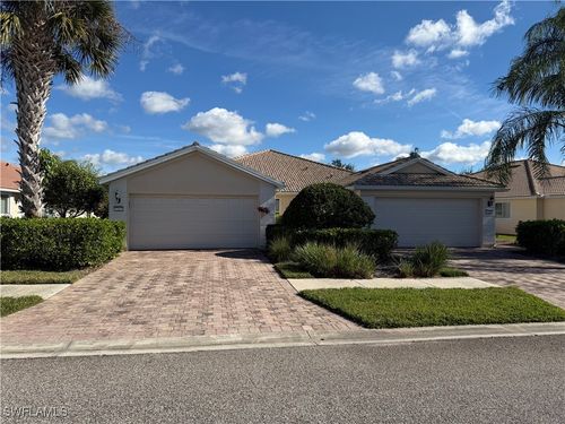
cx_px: 282
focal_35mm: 24
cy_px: 212
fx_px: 392
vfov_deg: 56.8
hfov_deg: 71.6
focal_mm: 6.76
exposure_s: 1/5714
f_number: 1.78
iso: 80
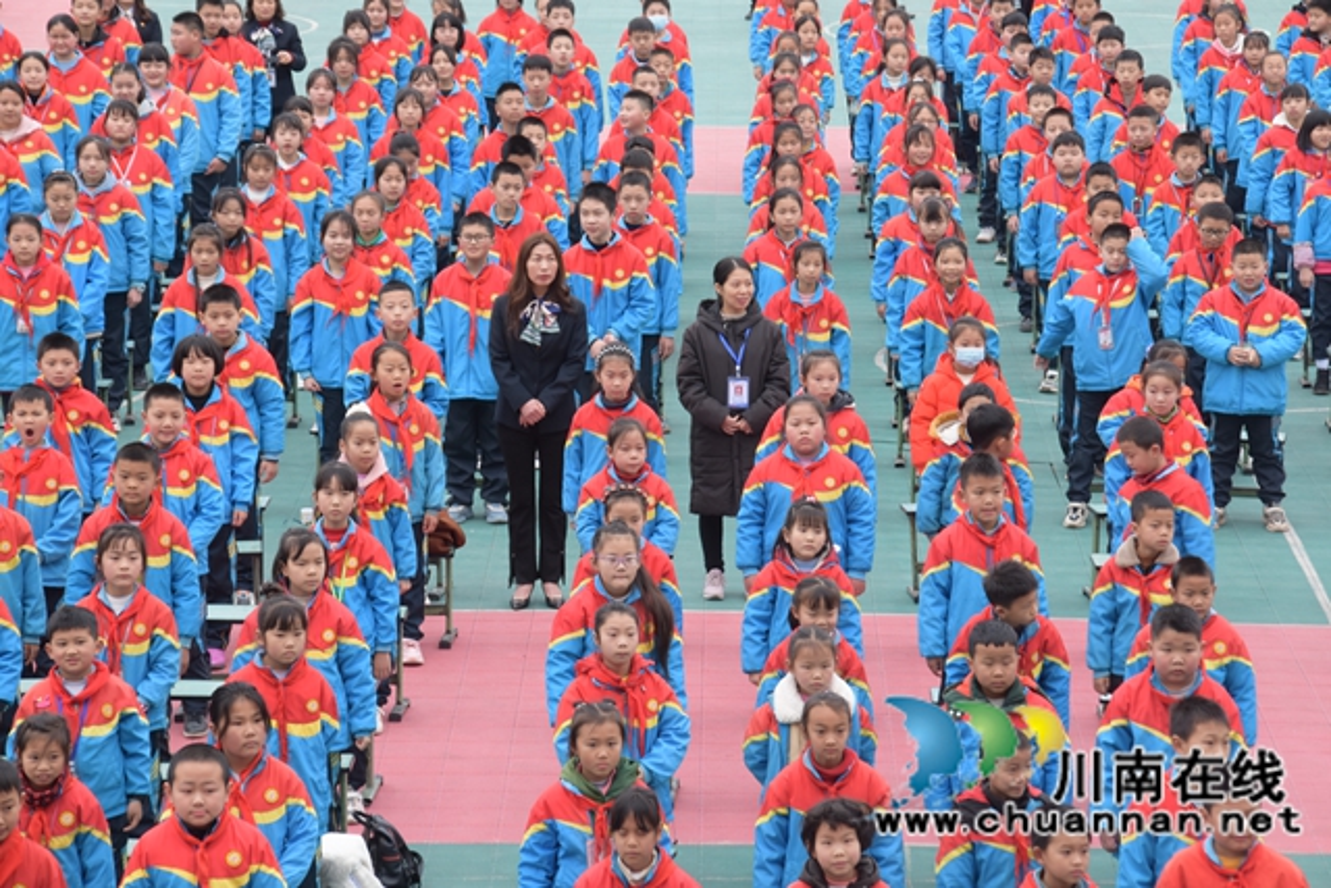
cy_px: 444
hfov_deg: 13.7
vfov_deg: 9.2
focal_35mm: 150
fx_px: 5547
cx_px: 666
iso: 500
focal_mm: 100
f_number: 14
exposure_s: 1/30
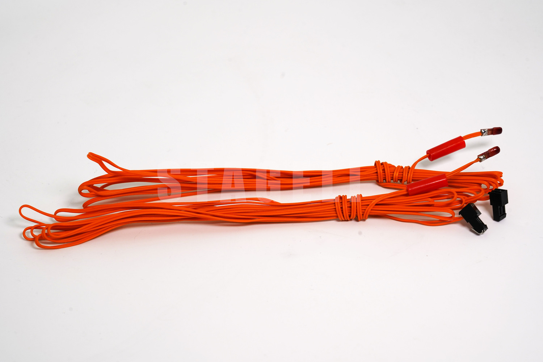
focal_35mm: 105
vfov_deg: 13.0
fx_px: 1584
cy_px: 181
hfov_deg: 19.5
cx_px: 272
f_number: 11
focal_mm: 105
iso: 400
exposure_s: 1/125
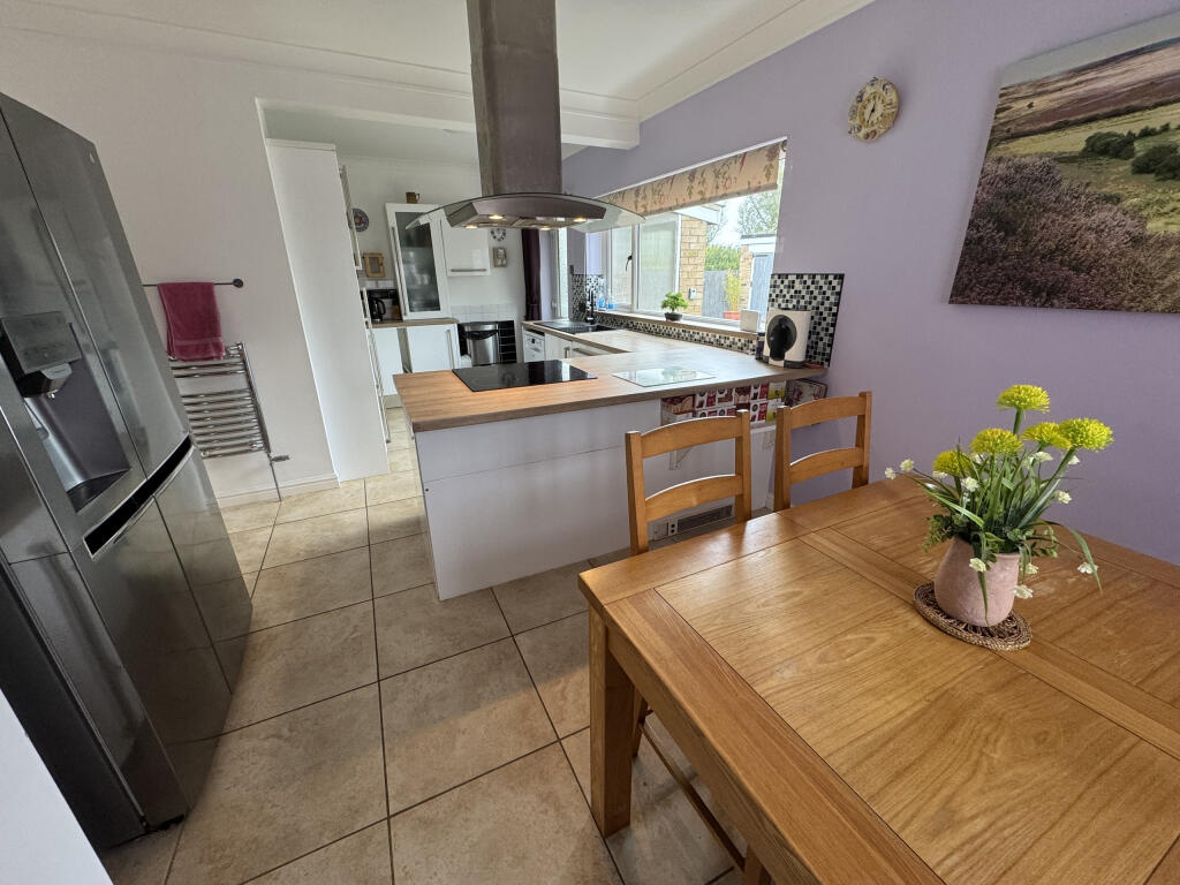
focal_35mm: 14
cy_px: 442
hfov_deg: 102.1
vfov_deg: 85.7
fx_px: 477
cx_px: 590
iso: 200
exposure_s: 1/100
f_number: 2.2
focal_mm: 2.22
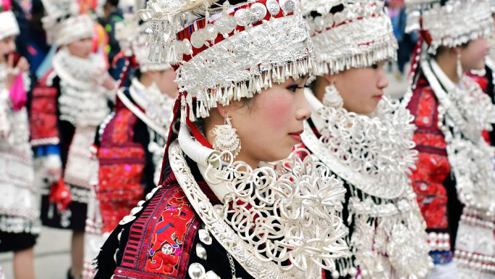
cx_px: 249
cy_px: 127
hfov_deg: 28.6
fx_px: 971
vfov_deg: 16.3
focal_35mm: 74
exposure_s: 1/1000
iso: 1250
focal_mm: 70
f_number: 8
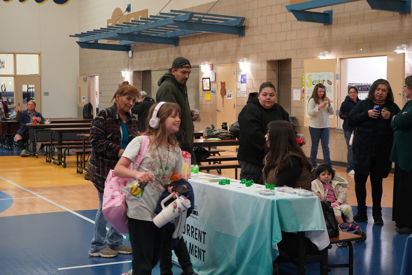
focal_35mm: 63
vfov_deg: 21.6
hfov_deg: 31.9
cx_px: 206
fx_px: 721
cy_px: 138
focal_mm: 63
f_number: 5.6
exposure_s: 1/160
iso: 5000
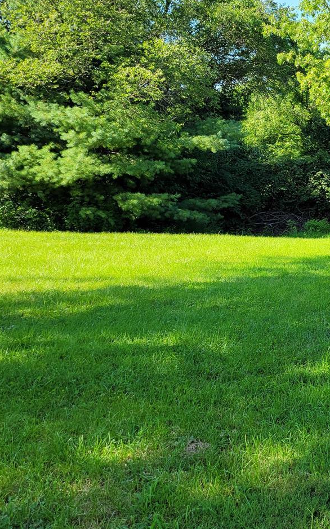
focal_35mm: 47
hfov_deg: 24.7
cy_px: 197
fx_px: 677
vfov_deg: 42.3
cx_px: 400
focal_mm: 5.4
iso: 40
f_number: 1.8
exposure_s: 1/579
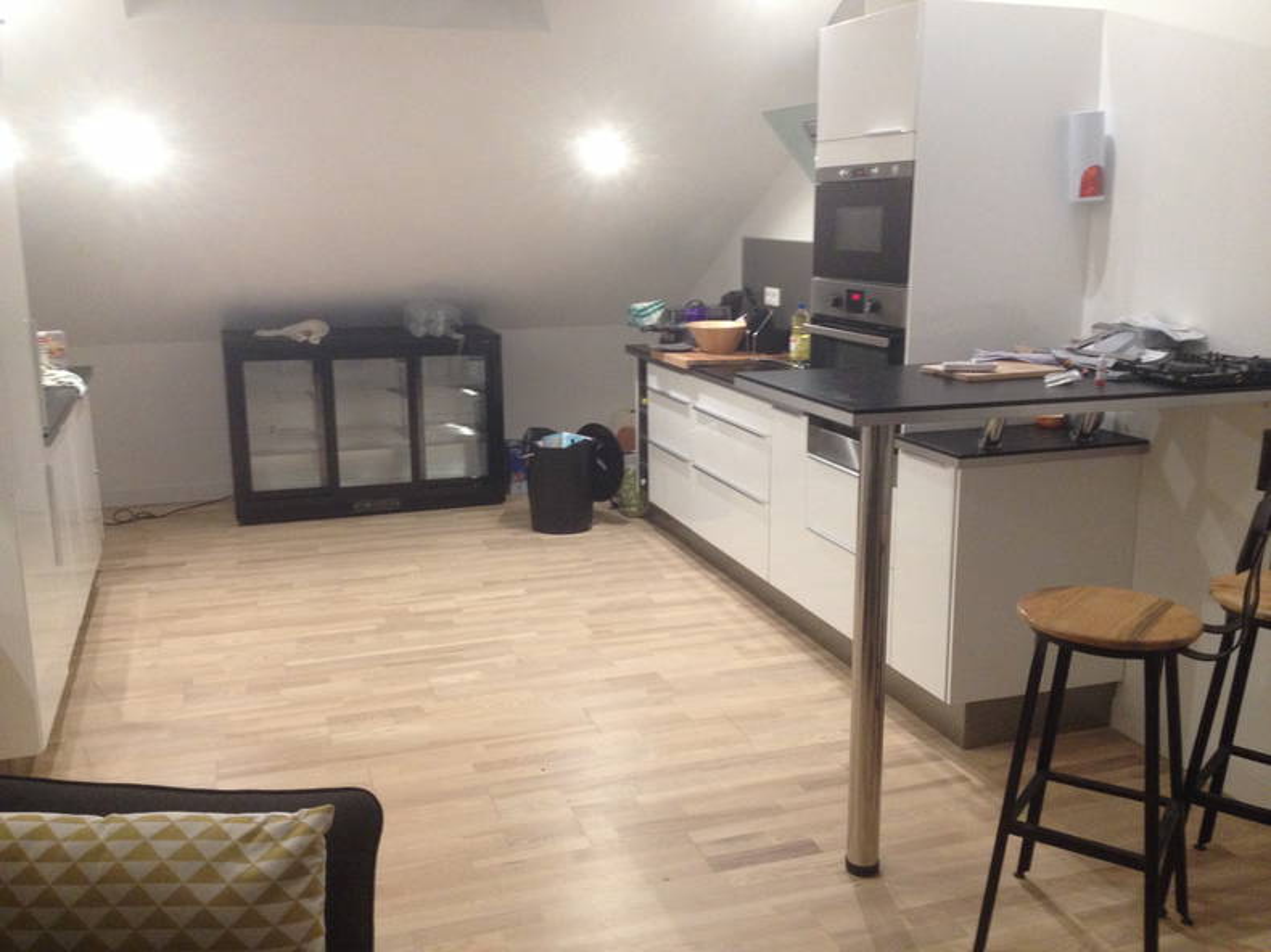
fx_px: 1285
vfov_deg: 40.7
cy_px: 476
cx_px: 636
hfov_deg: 52.6
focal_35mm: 35
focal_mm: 4.28
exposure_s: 1/20
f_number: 2.4
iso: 250
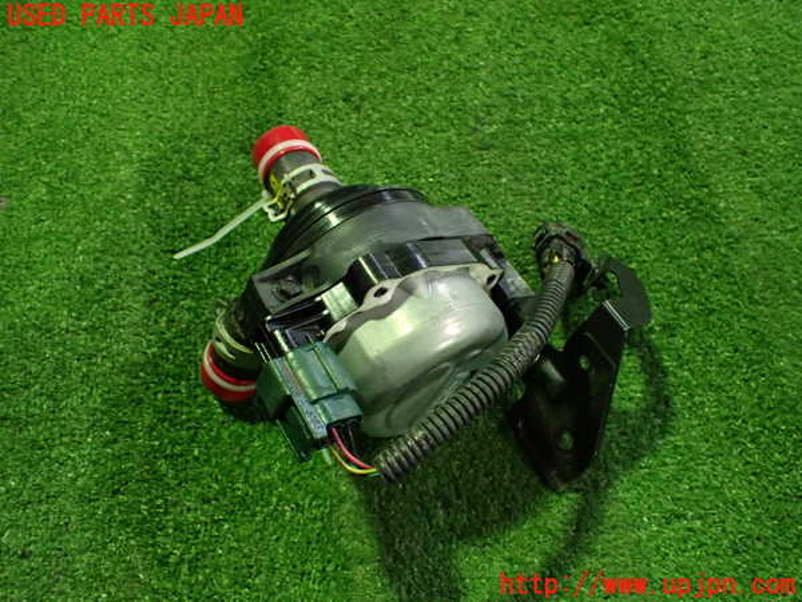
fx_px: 695
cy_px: 301
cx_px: 401
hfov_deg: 60.0
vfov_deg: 46.8
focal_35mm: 30
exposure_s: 1/50
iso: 800
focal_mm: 5.4
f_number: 2.3
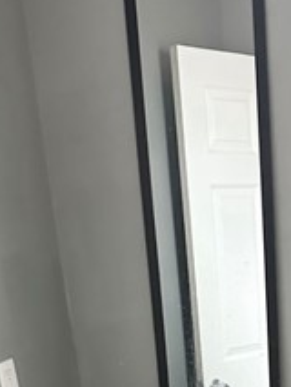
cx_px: 282
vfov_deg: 24.7
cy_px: 452
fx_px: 806
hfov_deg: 19.9
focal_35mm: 72
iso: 500
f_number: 1.78
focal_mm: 6.86
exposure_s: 1/60
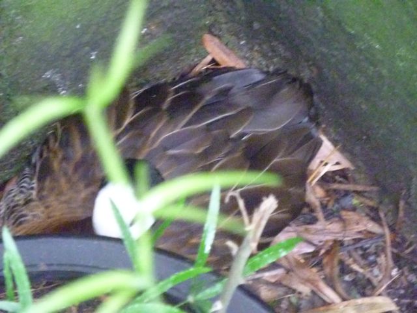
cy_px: 156
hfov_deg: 9.9
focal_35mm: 200
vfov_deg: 7.4
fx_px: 2409
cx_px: 208
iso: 6400
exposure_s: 1/30
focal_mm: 36
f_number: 5.9
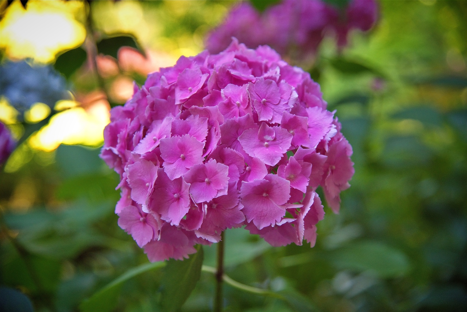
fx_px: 973
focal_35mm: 75
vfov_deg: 18.2
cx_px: 234
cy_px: 156
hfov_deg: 27.0
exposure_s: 1/160
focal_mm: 75
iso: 1600
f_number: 4
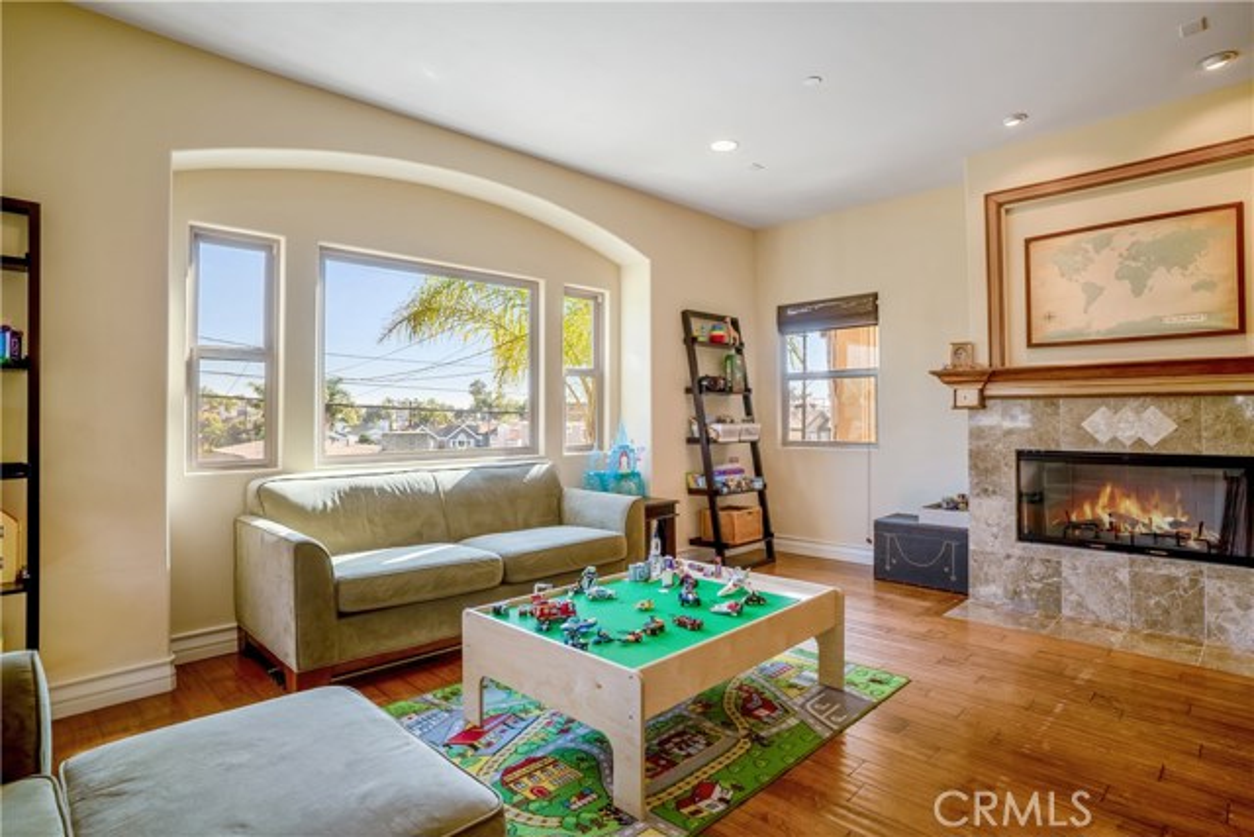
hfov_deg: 90.0
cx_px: 627
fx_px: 627
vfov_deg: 67.4
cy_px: 418
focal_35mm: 18
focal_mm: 18
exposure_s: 1/1000
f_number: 8
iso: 200
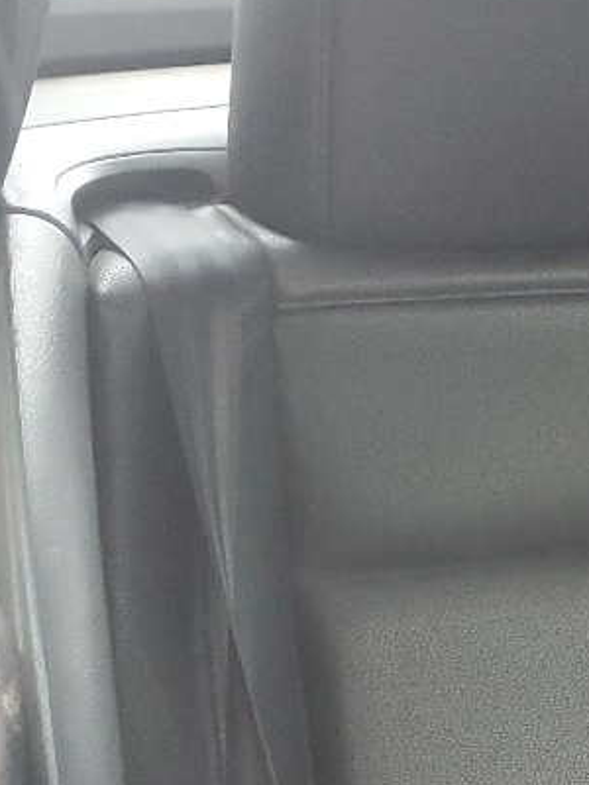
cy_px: 913
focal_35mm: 104
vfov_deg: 18.1
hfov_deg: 13.3
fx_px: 2359
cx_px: 933
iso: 205
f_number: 1.5
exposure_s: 1/60.2
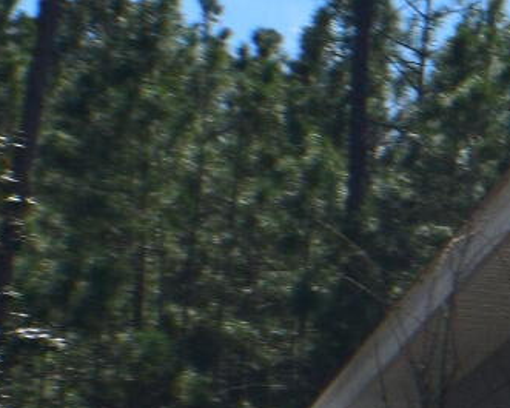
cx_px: 1907
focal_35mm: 306
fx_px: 4620
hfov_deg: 5.6
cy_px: 614
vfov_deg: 5.0
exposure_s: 1/500
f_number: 11
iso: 320
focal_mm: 24
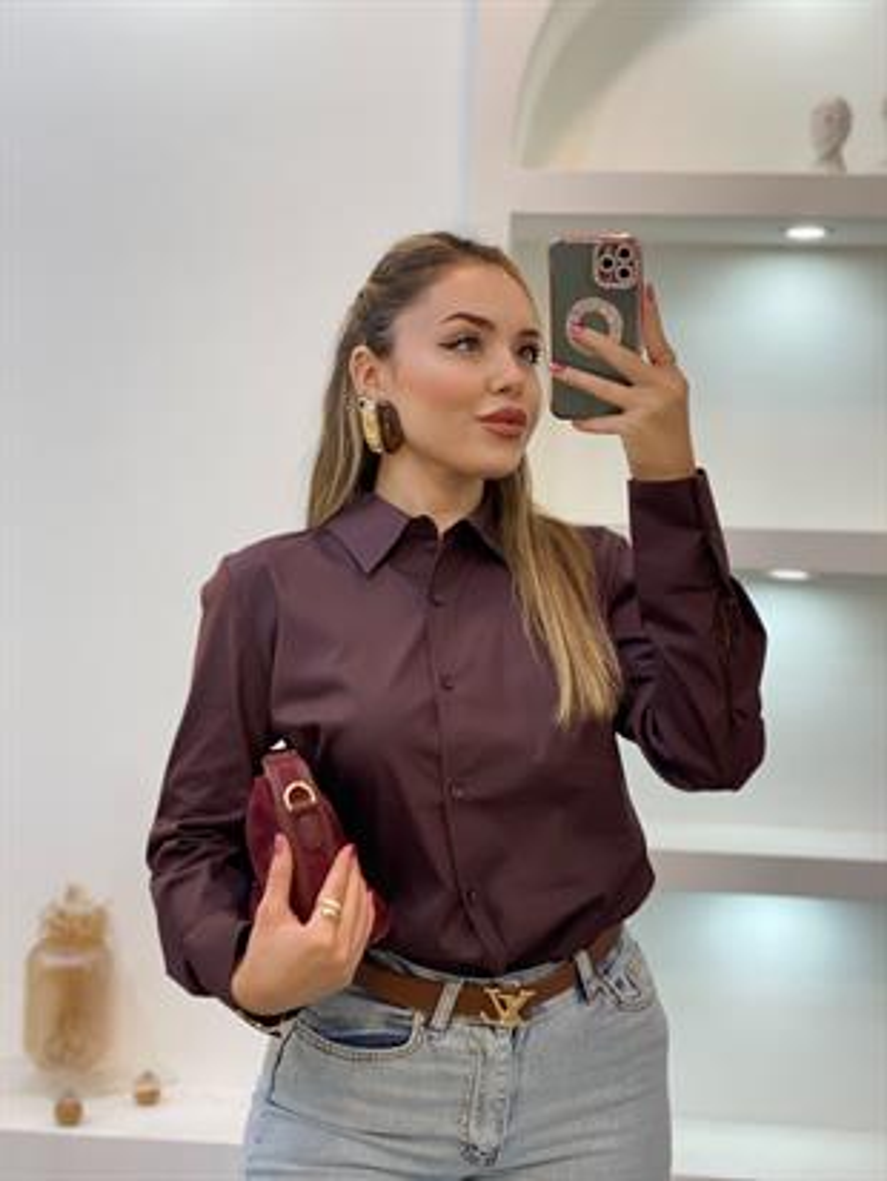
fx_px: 1776
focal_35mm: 52
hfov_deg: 28.0
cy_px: 590
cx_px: 444
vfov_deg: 36.8
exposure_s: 1/100
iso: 100
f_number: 2
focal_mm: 6
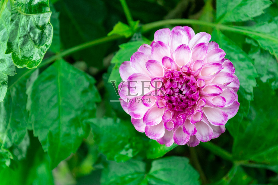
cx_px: 139
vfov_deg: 16.6
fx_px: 637
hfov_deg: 24.6
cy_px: 92
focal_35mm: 82
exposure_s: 1/125
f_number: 5.6
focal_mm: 55
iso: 360
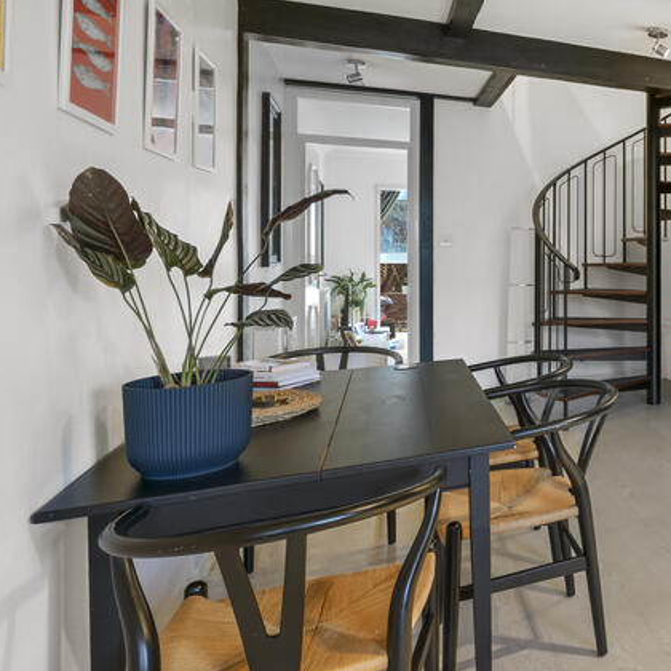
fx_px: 636
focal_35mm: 29
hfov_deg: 41.5
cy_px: 247
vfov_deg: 54.9
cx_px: 772
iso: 200
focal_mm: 14
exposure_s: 8
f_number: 16
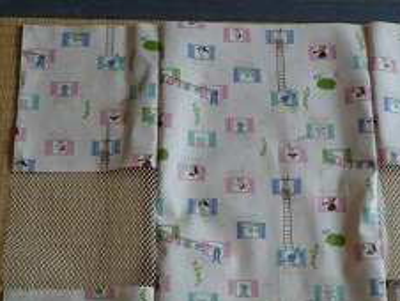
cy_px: 214
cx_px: 263
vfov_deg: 17.5
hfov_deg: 23.2
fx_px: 972
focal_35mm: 84
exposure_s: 1/30
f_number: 3.2
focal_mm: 9.2
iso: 100
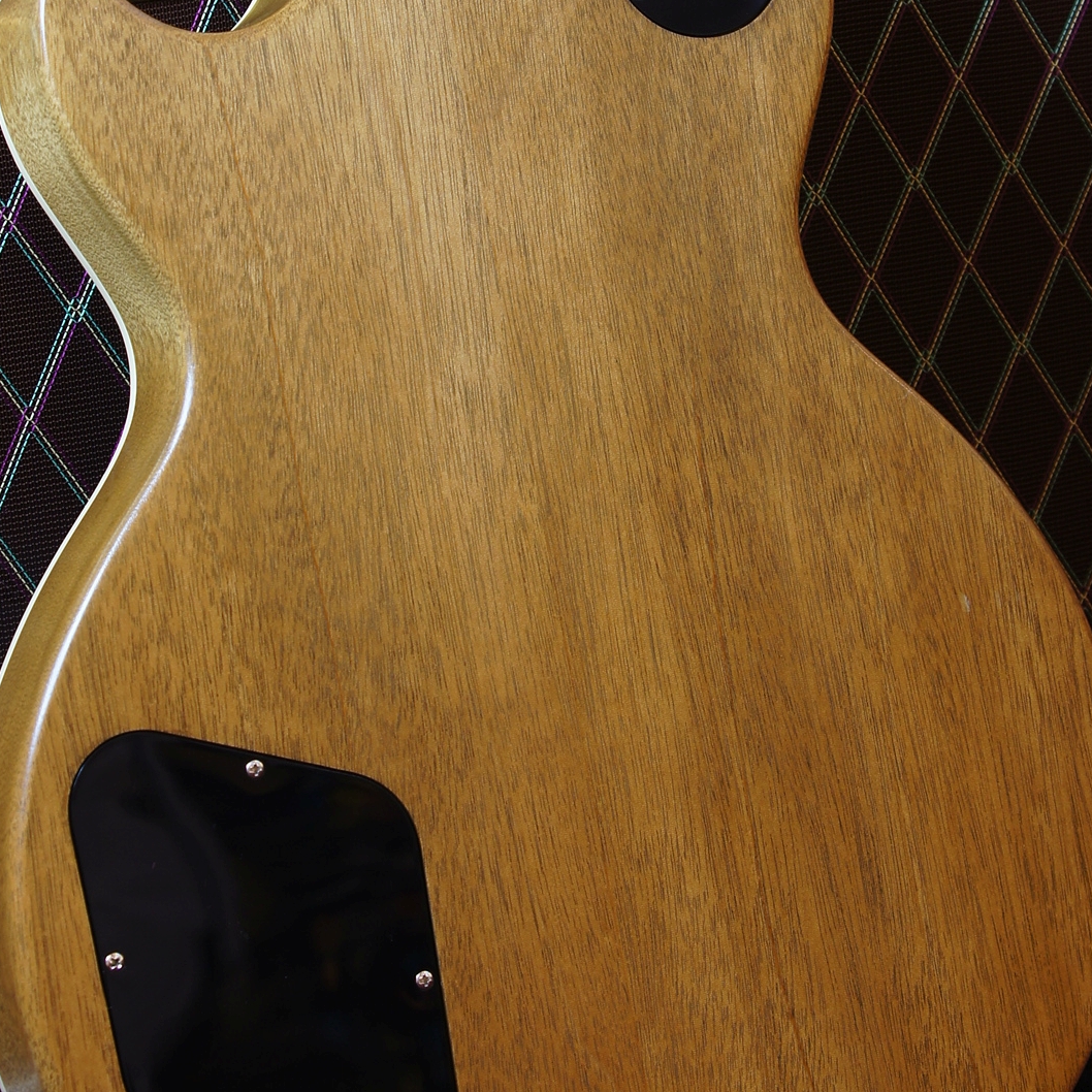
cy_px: 262
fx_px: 4423
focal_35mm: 124
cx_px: 532
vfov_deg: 14.0
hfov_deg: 14.1
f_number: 7.1
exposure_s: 1/2.5
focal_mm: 45
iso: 100
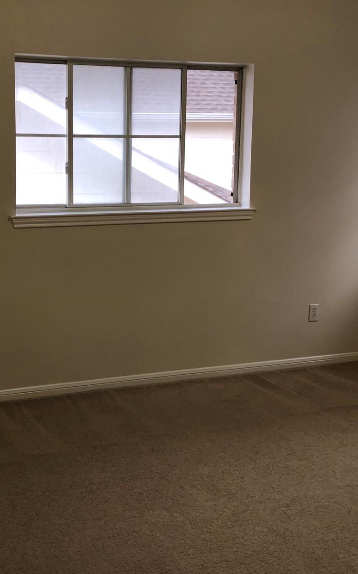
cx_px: 85
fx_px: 765
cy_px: 259
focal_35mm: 49
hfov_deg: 26.0
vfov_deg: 41.0
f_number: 1.8
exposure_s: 1/15
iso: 40
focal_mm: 4
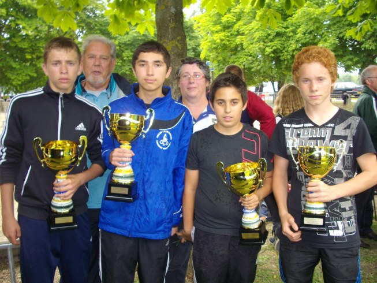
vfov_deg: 38.7
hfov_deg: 50.1
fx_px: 403
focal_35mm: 37
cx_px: 188
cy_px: 142
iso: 139
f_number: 2.8
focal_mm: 6.2
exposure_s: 1/125
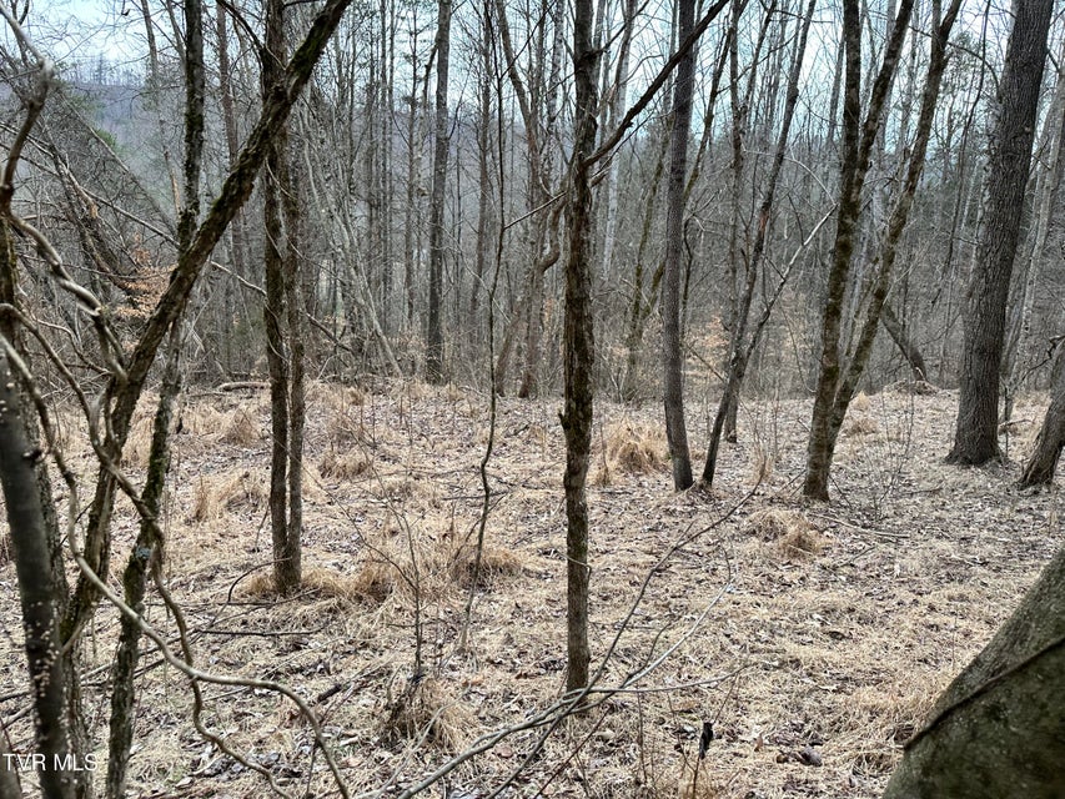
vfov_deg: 56.8
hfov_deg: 71.6
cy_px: 400
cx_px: 532
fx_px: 738
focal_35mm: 24
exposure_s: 1/594
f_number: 1.78
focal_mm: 6.86
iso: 80
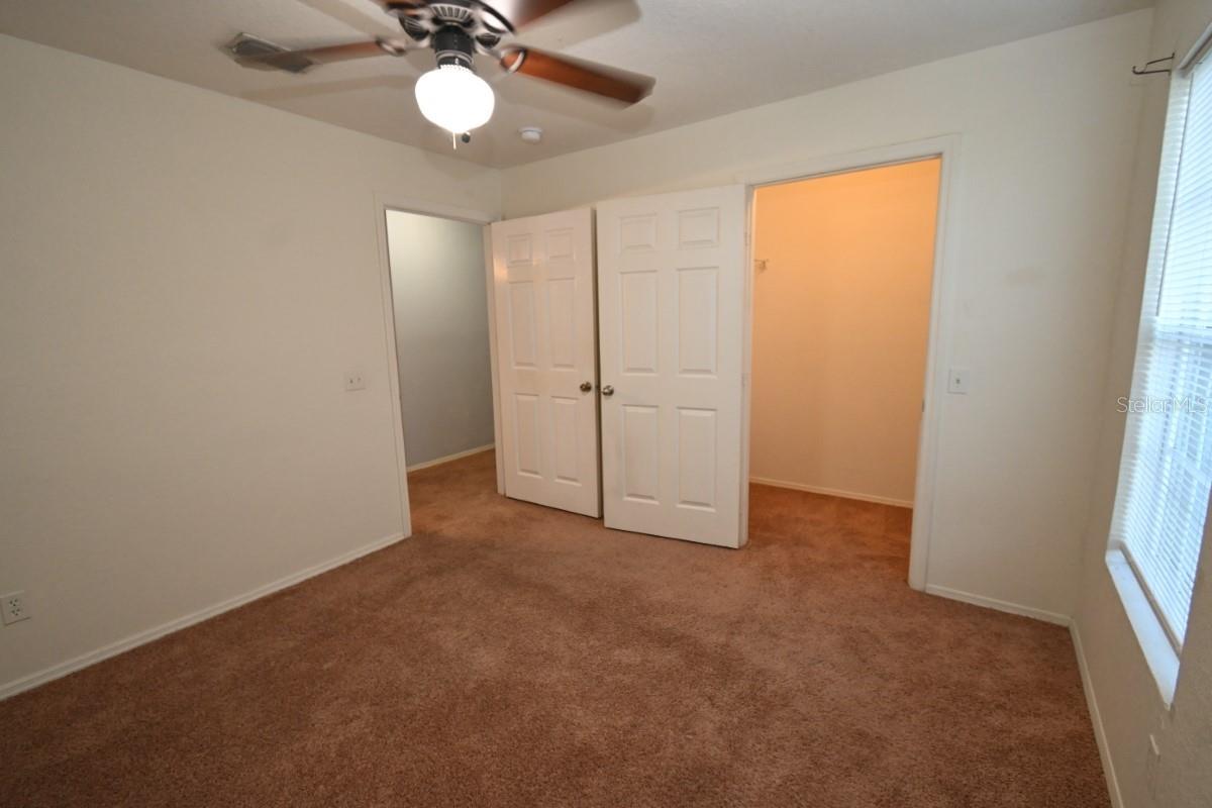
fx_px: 505
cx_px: 606
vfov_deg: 77.3
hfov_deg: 100.4
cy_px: 404
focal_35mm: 15
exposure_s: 1/60
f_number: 4.5
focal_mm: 10
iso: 1250
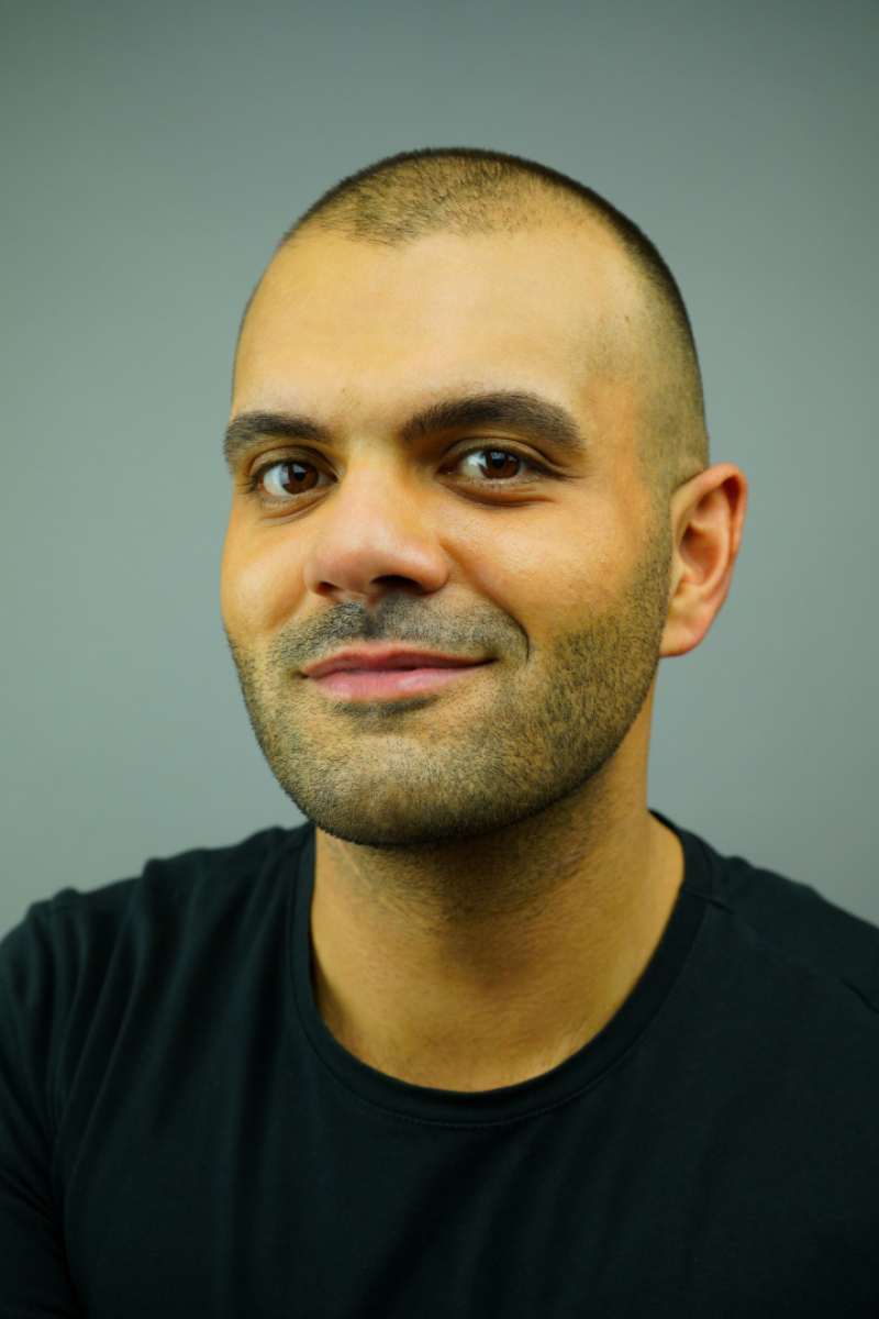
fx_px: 1758
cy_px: 660
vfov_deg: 41.1
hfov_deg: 28.1
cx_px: 440
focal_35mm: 48
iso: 800
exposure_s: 1/250
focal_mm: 48
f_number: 5.6
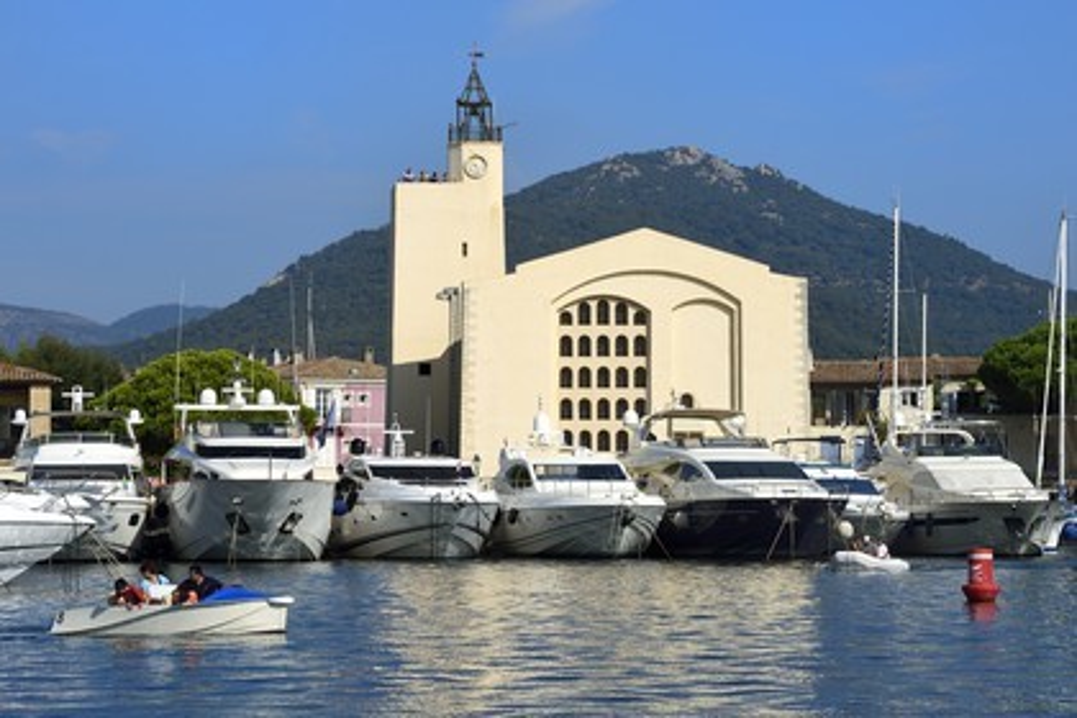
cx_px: 538
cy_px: 359
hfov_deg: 16.4
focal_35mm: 125
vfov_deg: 11.0
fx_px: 3739
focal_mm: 125
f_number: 14
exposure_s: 1/320
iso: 200
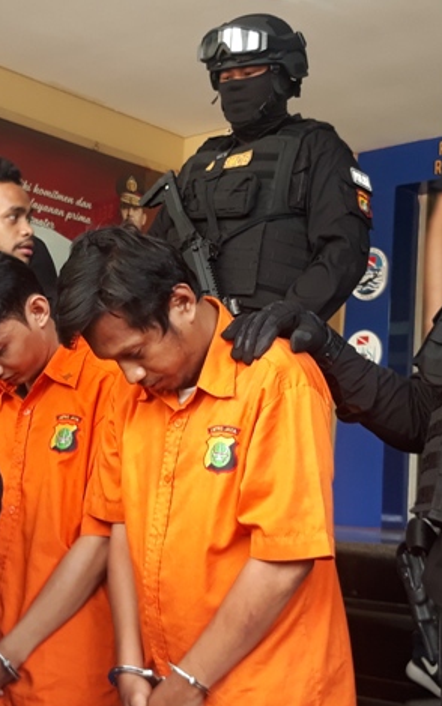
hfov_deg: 32.7
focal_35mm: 39
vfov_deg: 50.4
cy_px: 359
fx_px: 751
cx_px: 192
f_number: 1.7
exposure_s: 1/50
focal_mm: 3.71
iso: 50
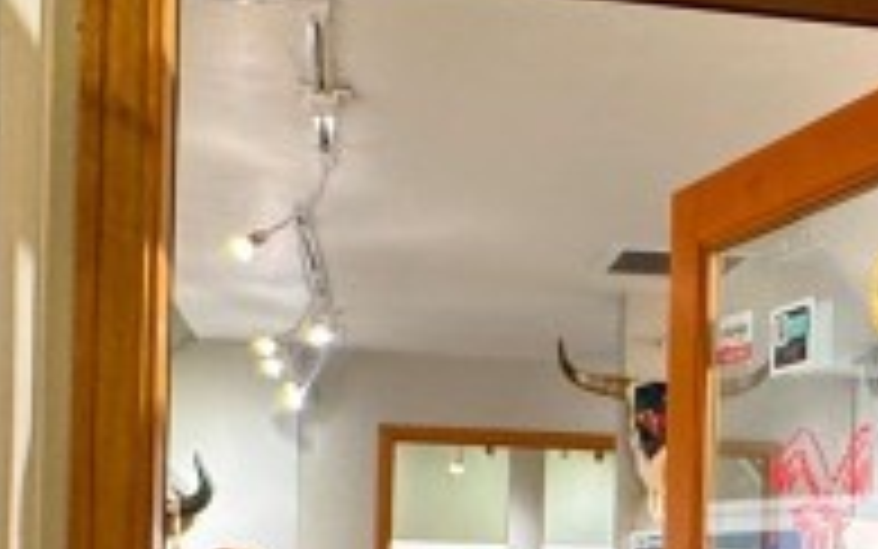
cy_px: 603
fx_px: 1867
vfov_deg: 16.3
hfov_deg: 25.5
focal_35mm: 78
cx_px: 824
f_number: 2.2
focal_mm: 2.22
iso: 320
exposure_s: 1/60
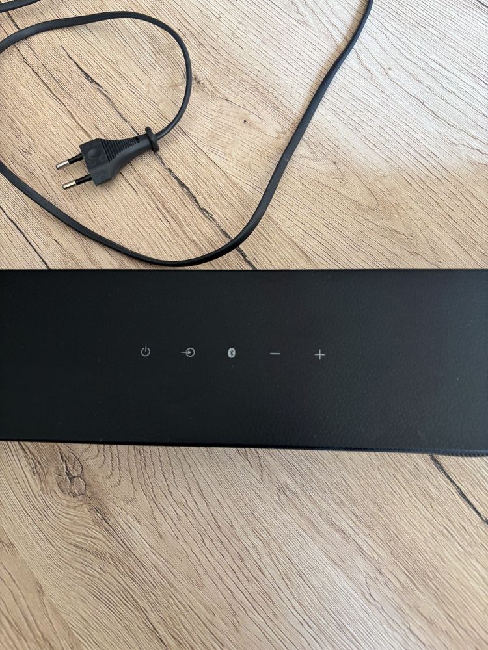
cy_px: 325
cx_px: 244
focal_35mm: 26
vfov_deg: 67.3
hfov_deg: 53.1
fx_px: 489
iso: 160
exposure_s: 1/60
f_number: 1.6
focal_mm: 5.96
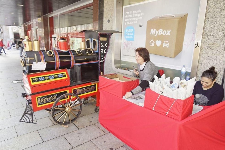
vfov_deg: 51.3
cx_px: 114
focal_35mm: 25
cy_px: 76
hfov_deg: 71.5
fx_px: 156
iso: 200
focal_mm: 16
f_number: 3.2
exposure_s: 1/125
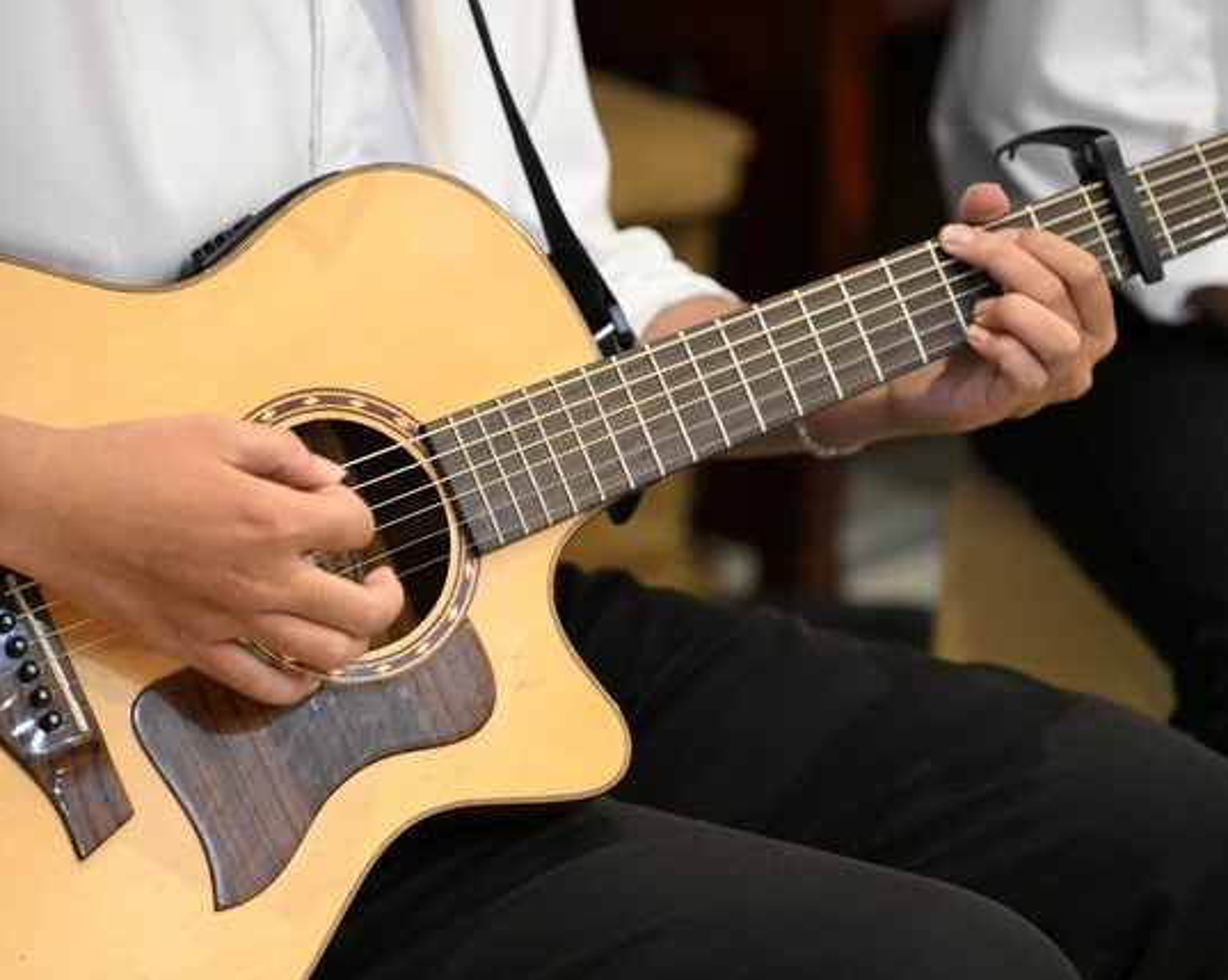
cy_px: 492
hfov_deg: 15.4
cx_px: 521
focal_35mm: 125
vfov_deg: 12.3
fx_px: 4541
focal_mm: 110
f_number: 4
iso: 10000
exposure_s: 1/200
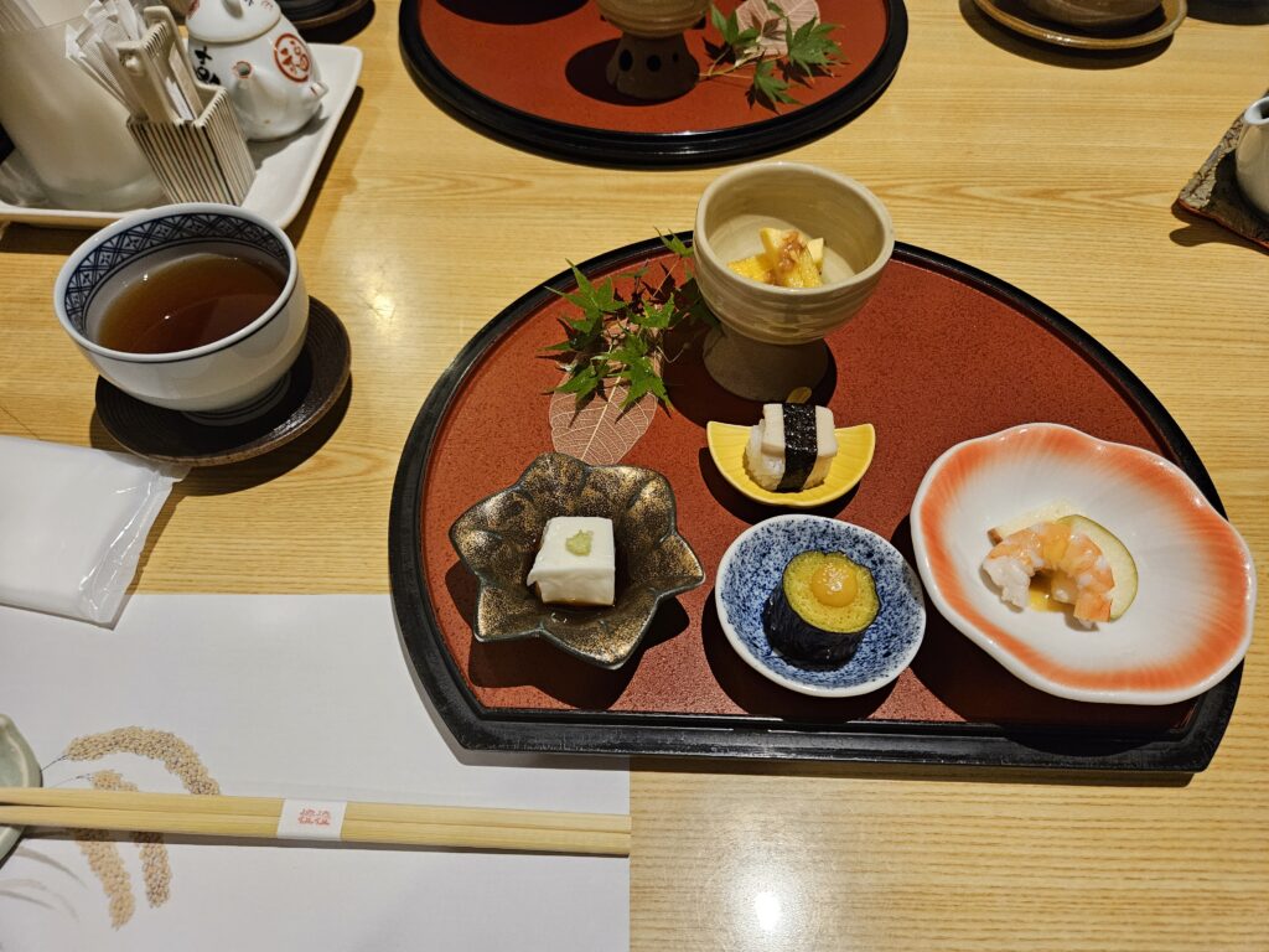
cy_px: 476
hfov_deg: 73.9
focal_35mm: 23
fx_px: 843
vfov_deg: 58.9
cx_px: 634
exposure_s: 1/120
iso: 1000
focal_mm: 5.4
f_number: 1.8
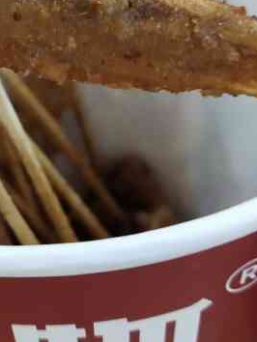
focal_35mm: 79
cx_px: 13
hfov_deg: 18.3
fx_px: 781
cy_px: 91
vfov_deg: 24.5
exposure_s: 1/50
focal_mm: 3.95
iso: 319
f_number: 1.8
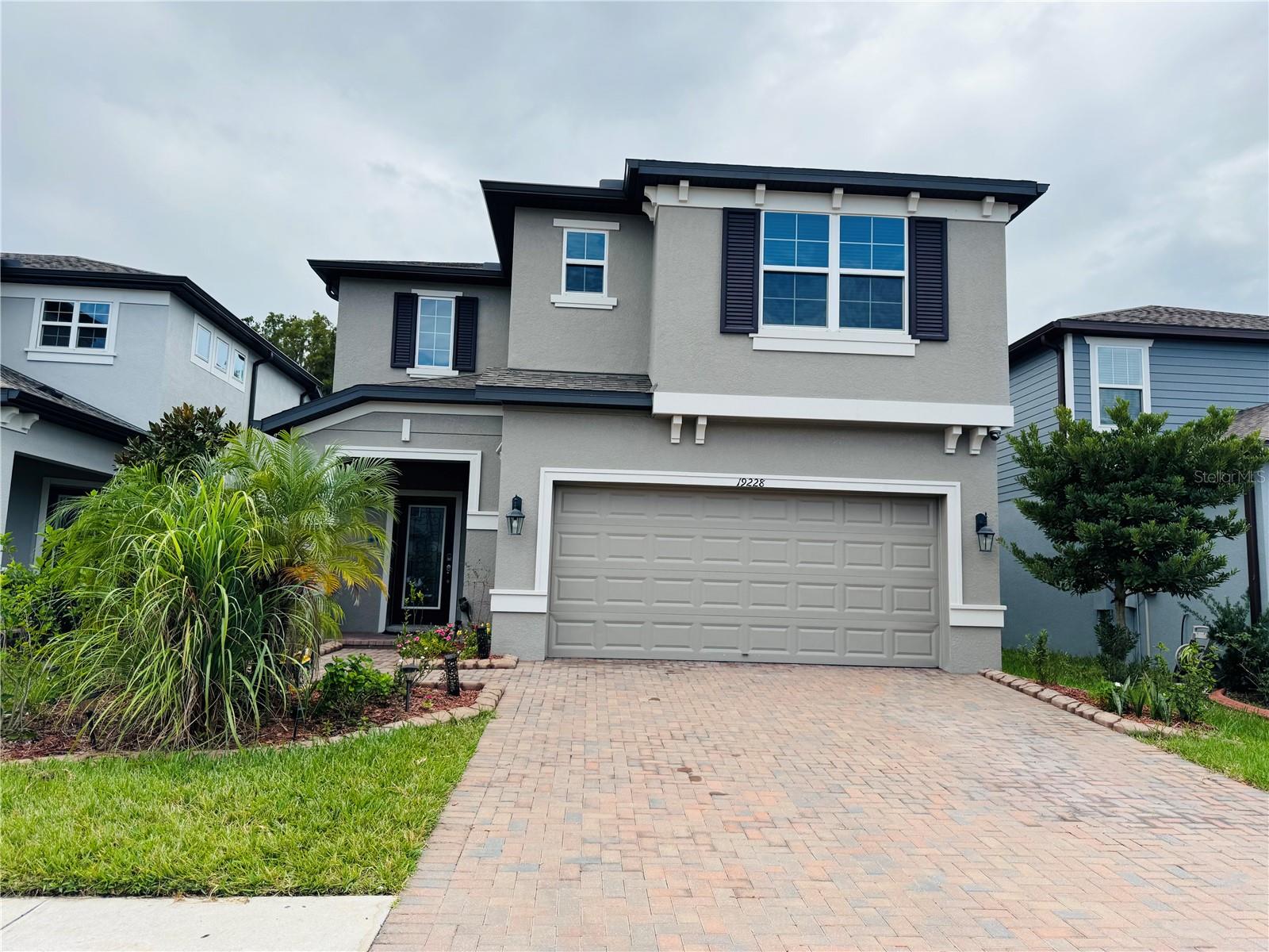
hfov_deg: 71.6
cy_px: 476
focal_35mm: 24
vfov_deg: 56.8
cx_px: 634
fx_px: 880
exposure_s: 1/3413
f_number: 1.78
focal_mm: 6.76
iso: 80
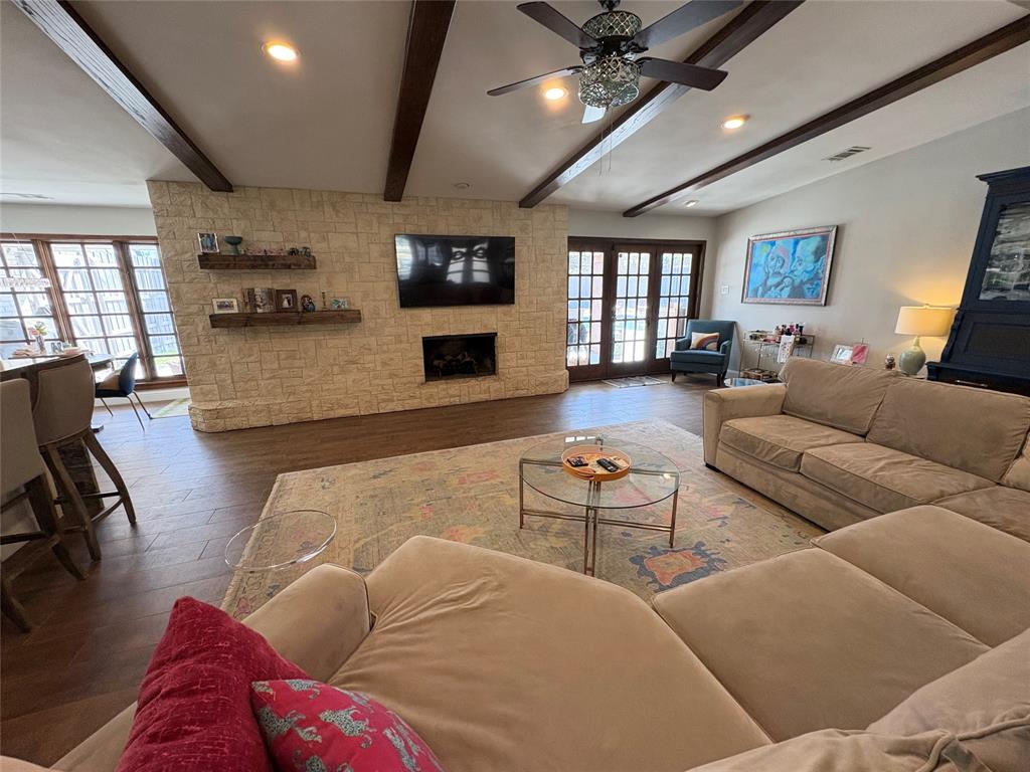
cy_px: 386
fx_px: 417
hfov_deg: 102.1
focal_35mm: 14
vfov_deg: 85.7
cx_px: 515
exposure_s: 1/124
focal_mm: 2.22
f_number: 2.2
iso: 320
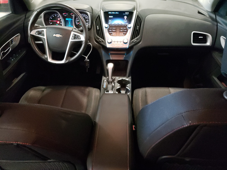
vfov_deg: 53.1
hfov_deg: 67.3
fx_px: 170
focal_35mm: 26
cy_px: 85
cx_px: 114
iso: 961
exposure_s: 1/24
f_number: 1.5
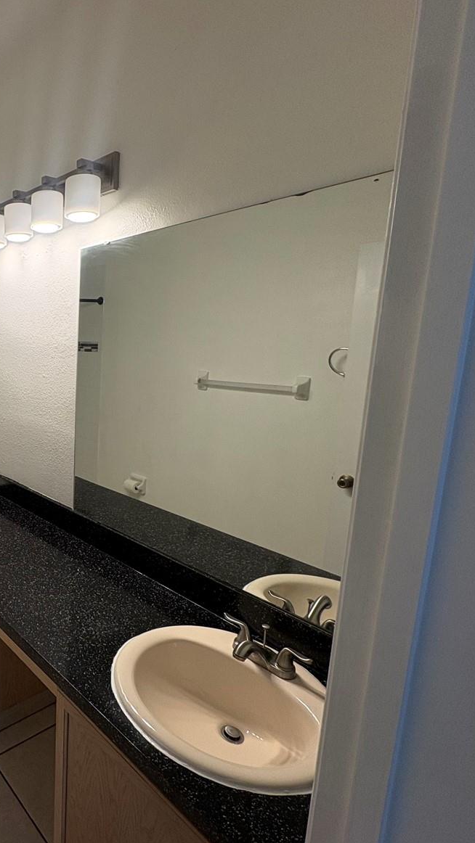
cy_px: 422
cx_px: 12
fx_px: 470
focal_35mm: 21
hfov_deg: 46.1
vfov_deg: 83.8
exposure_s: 1/120
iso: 125
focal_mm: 2.22
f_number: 2.2
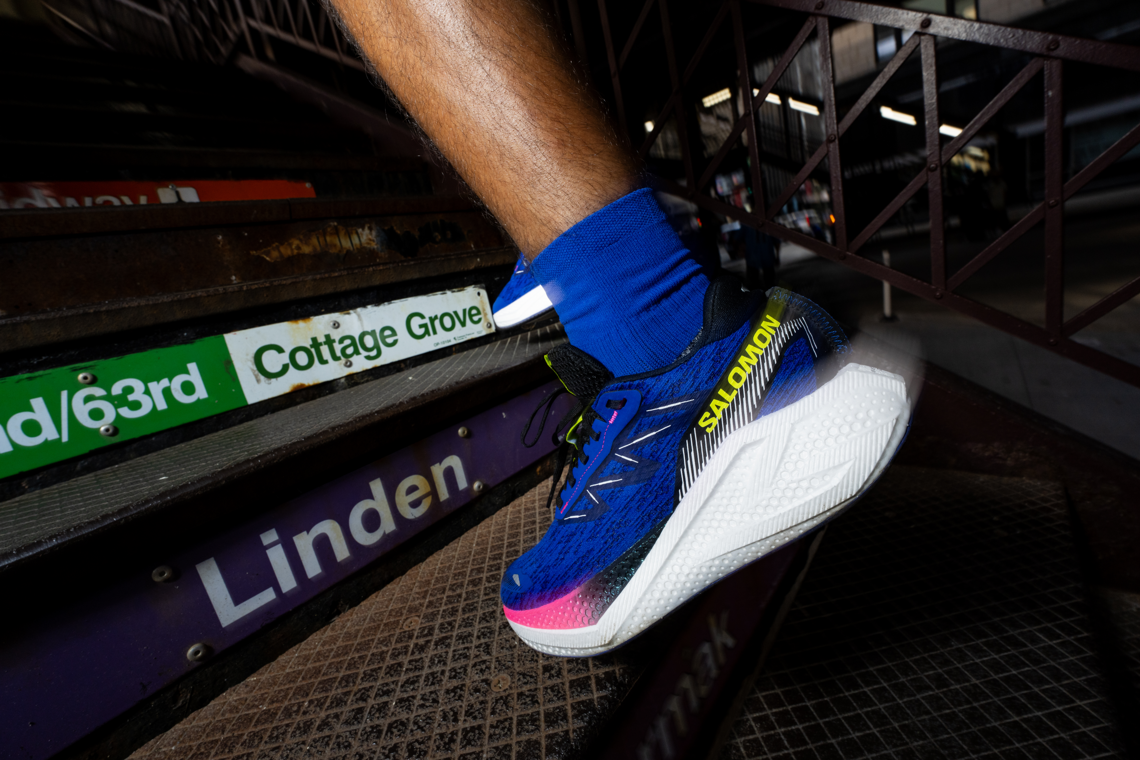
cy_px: 380
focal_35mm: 14
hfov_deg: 104.3
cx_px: 570
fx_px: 443
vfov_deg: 81.2
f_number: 13
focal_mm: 14
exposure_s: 1/60
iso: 400
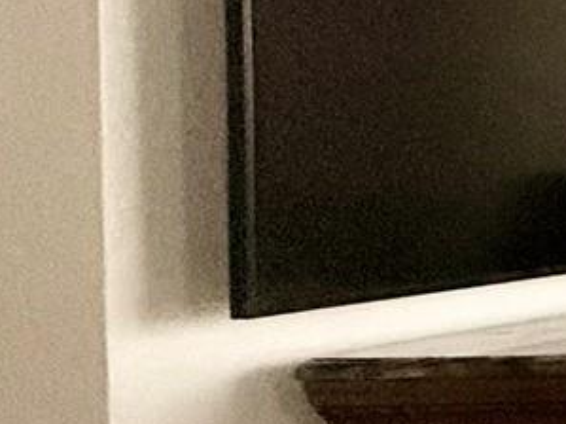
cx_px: 1925
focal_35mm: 96
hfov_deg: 9.9
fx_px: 1569
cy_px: 146
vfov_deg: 15.4
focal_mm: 2.22
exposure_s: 1/84
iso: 400
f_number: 2.2
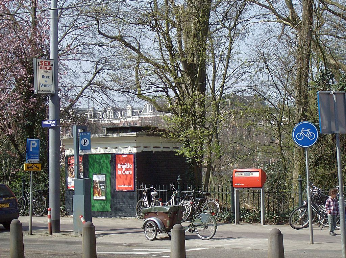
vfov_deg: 13.7
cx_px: 173
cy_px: 129
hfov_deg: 18.3
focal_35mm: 108
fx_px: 1077
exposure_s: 1/498
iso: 100
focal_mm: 18
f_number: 4.8
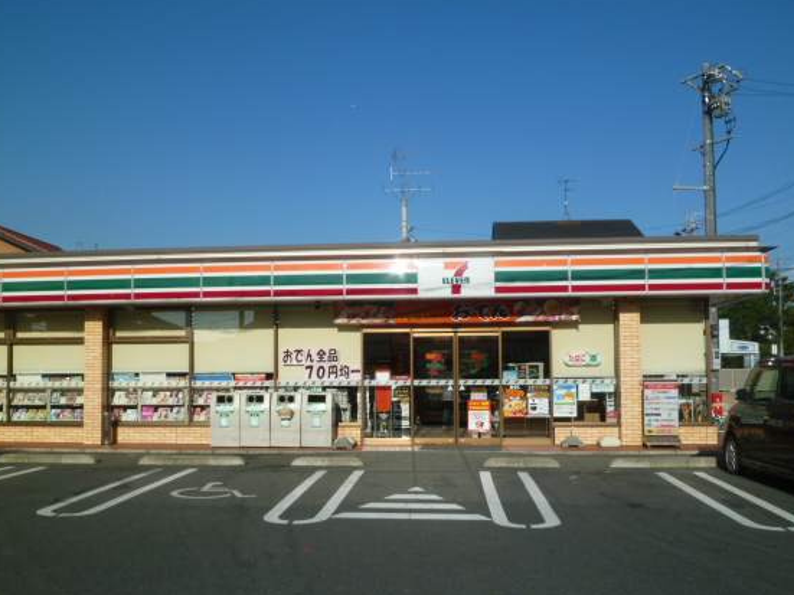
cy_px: 336
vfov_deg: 39.6
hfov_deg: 51.2
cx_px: 350
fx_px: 826
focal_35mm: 36
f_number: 5.6
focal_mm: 5.5
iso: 80
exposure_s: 1/500
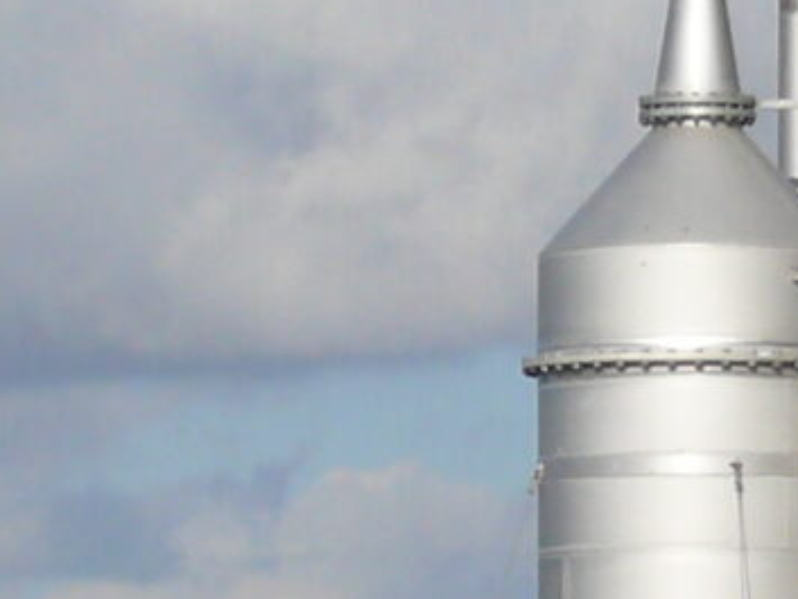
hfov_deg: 3.7
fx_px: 12199
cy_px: 1388
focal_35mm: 529
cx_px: -2
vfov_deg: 2.8
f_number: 7.1
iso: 100
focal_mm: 15.5
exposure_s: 1/500
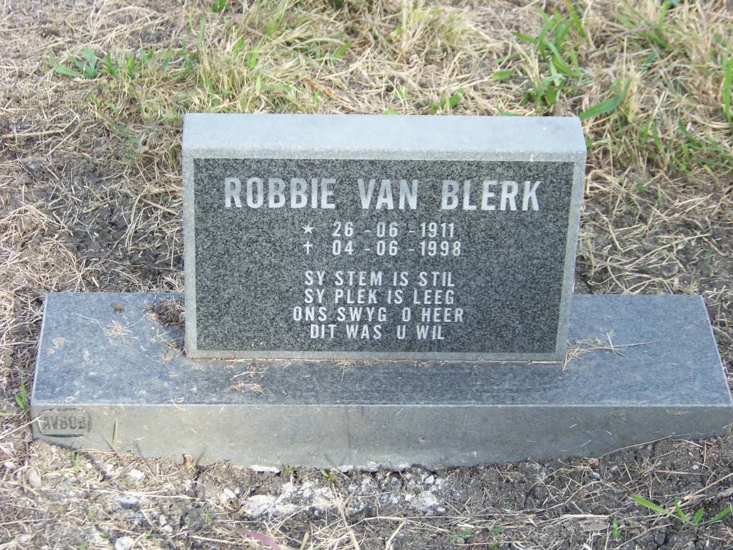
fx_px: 2160
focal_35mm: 102
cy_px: 282
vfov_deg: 14.5
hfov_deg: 19.3
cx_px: 378
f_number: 3.2
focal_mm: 16.2
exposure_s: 1/125
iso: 64
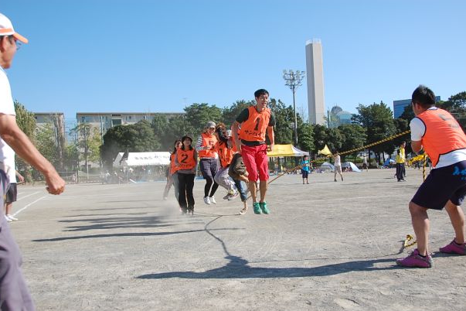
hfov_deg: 54.4
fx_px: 453
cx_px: 241
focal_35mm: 35
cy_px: 162
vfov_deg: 37.8
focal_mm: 22
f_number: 4.5
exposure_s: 1/1000
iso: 200
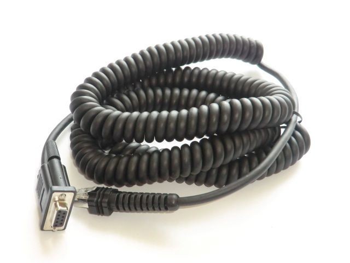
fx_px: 556
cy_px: 132
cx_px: 175
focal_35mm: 55
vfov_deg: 26.6
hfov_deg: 34.9
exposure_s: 1/60
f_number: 4.2
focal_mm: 9.8
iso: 400
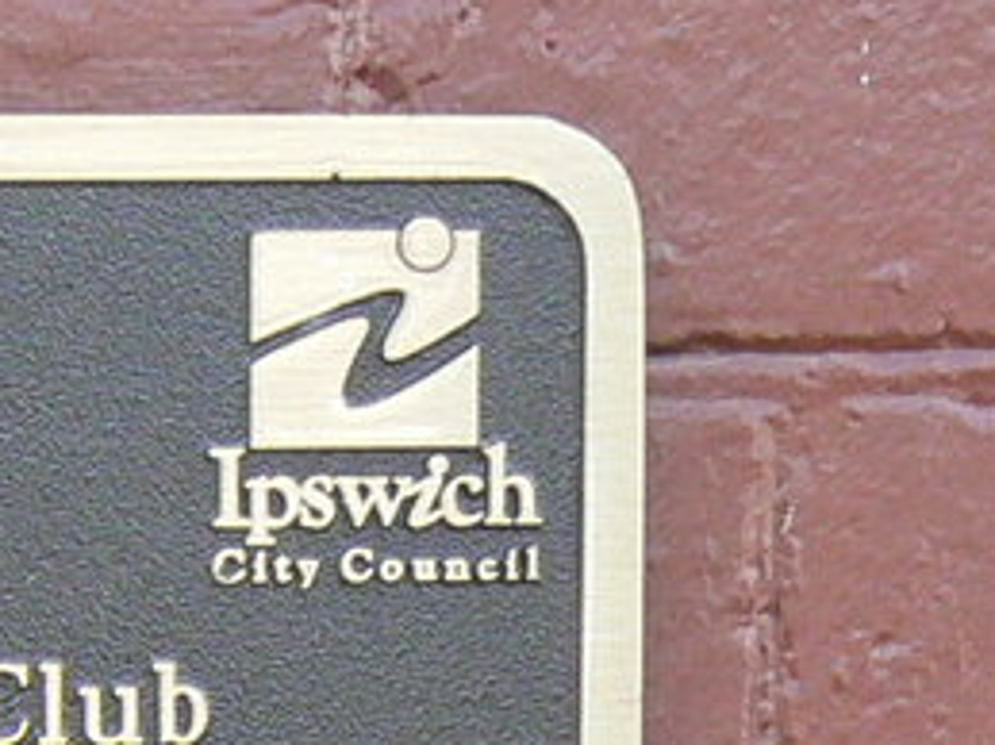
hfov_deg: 9.9
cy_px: 1190
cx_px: -814
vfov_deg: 7.7
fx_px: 5430
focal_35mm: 189
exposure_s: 1/160
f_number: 5.6
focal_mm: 6
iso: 200
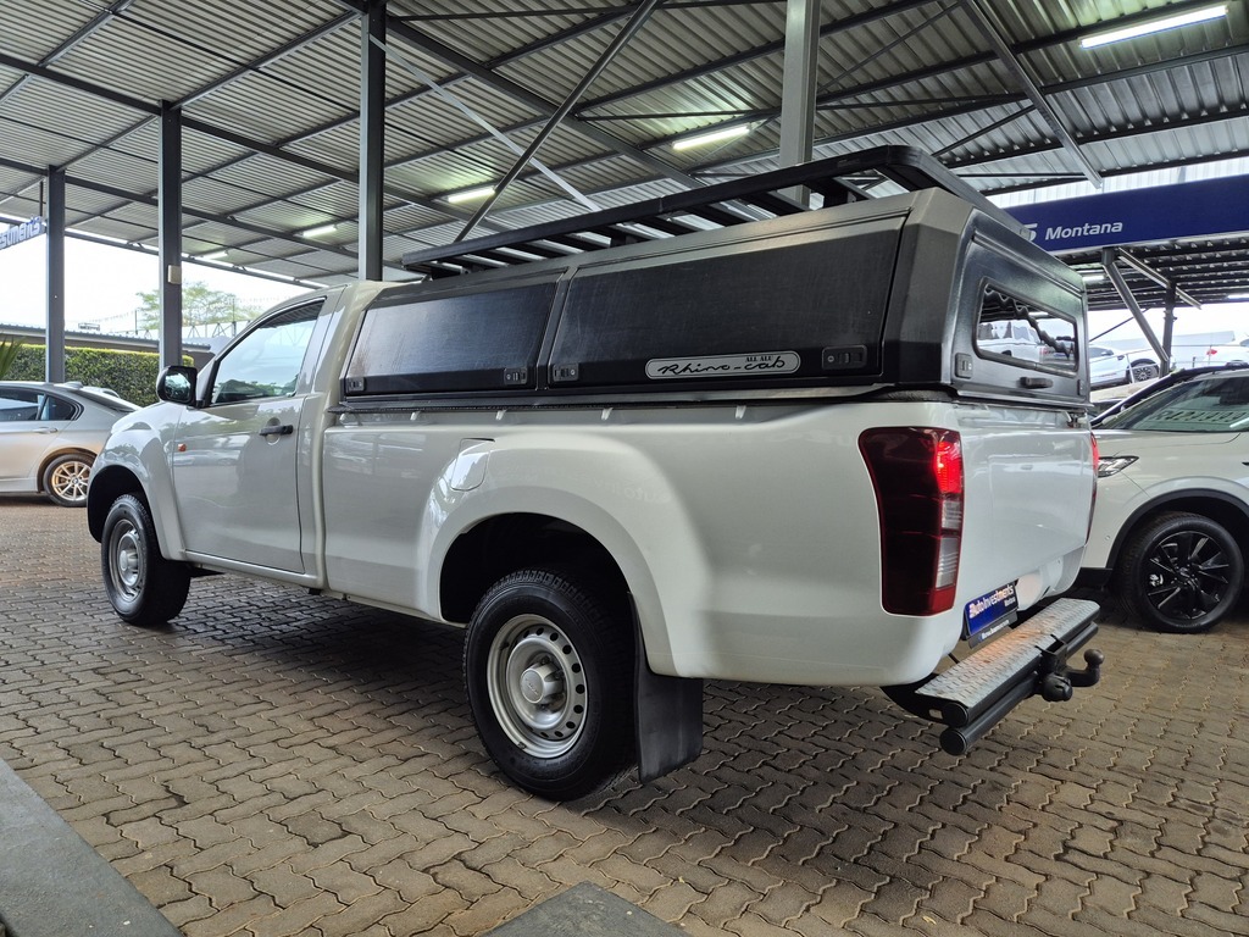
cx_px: 624
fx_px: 830
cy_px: 468
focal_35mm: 23
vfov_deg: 58.9
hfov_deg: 73.9
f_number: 1.8
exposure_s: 1/100
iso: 320
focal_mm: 5.4
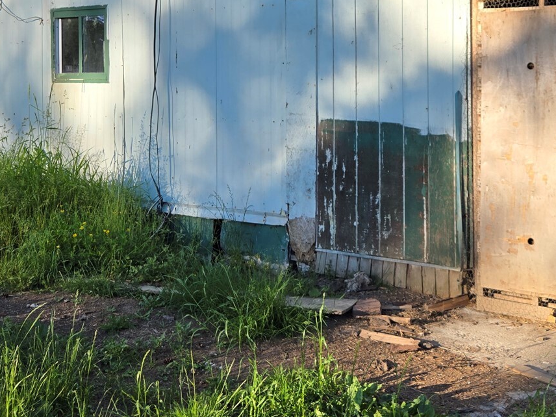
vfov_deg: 32.6
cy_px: 77
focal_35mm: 43
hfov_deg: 42.9
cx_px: 393
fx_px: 691
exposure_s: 1/902
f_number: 1.8
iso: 25
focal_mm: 5.4
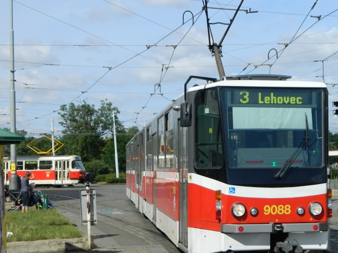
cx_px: 226
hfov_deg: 26.9
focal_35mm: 72
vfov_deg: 20.4
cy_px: 126
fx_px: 703
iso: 80
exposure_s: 1/160
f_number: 9.8
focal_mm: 7.3
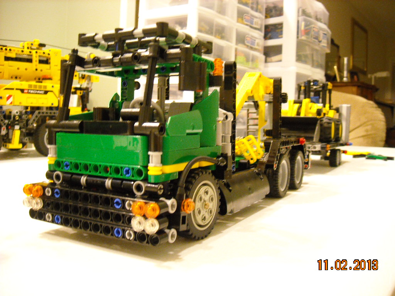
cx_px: 198
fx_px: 399
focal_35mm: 35
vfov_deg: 40.7
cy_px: 148
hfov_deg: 52.6
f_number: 2.8
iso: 475
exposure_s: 1/8
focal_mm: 5.7
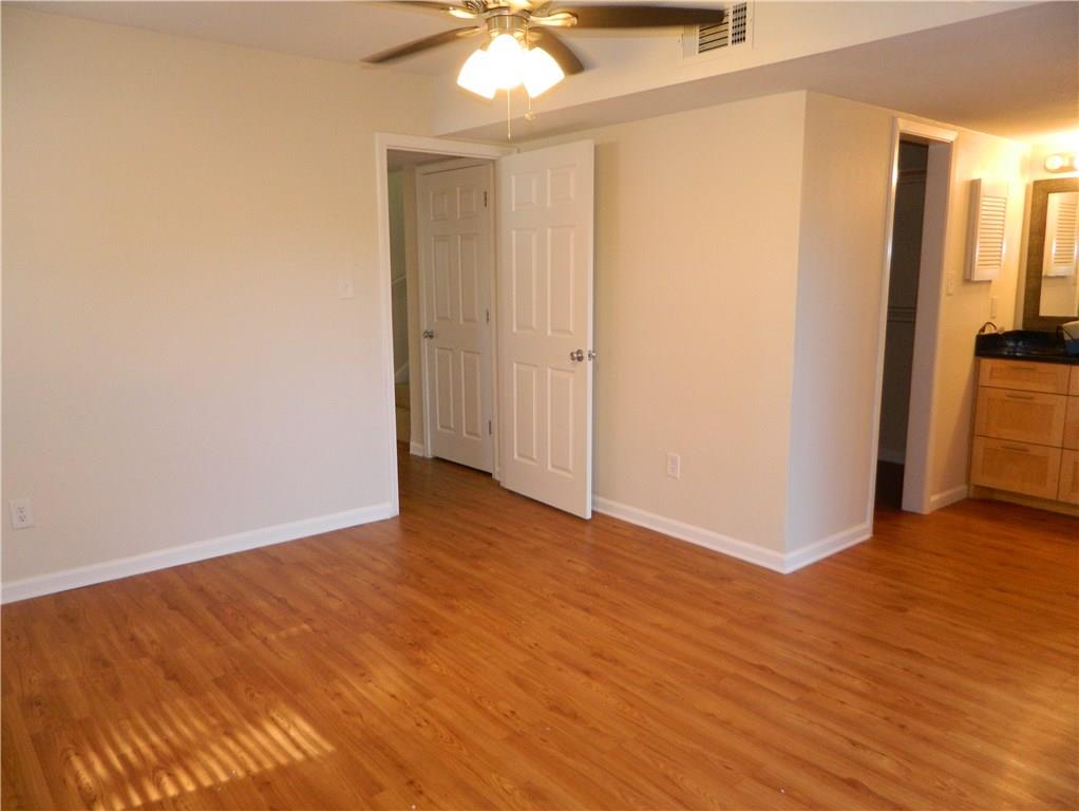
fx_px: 780
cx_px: 540
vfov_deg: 54.9
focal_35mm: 25
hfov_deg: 69.4
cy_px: 406
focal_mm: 4.5
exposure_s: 1/30
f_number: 3.1
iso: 200
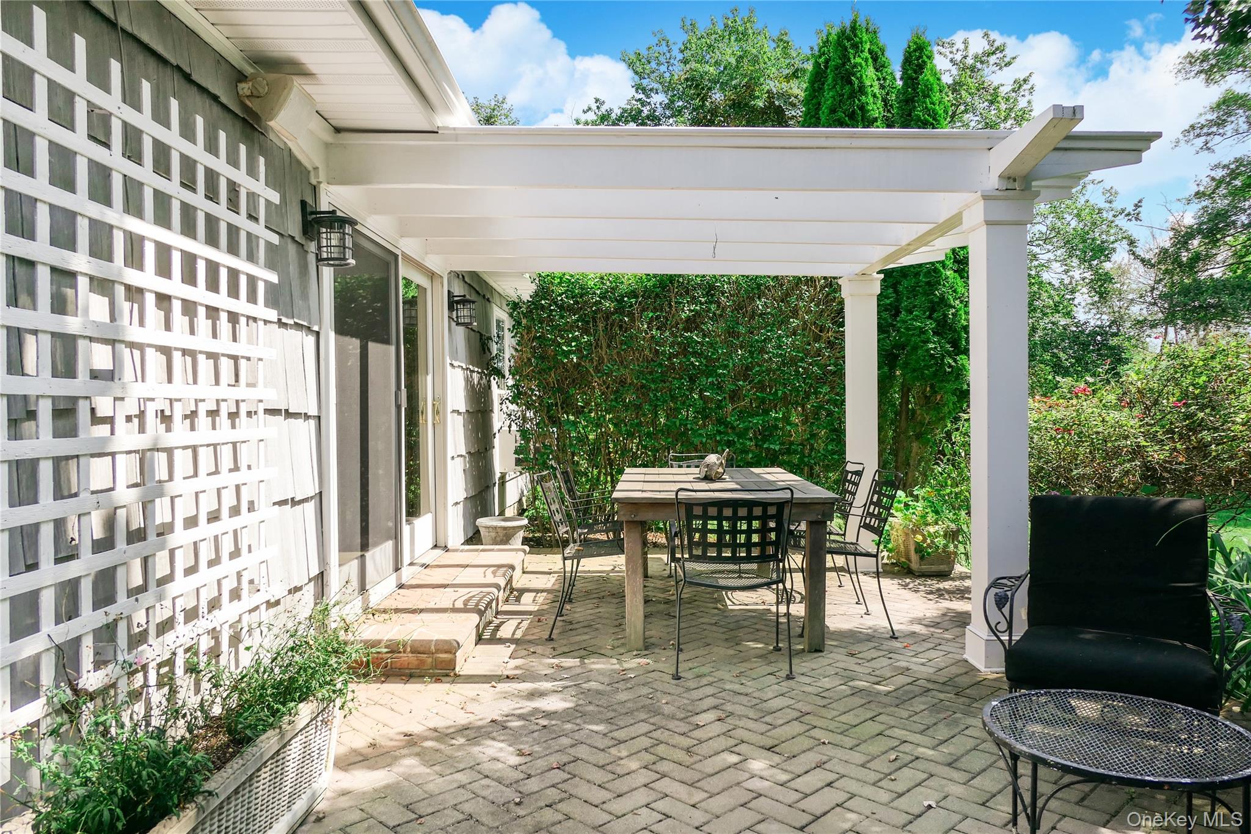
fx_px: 834
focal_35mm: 24
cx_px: 626
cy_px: 417
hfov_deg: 73.7
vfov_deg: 53.1
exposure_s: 1/1250
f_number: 2.8
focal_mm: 8.8
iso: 125
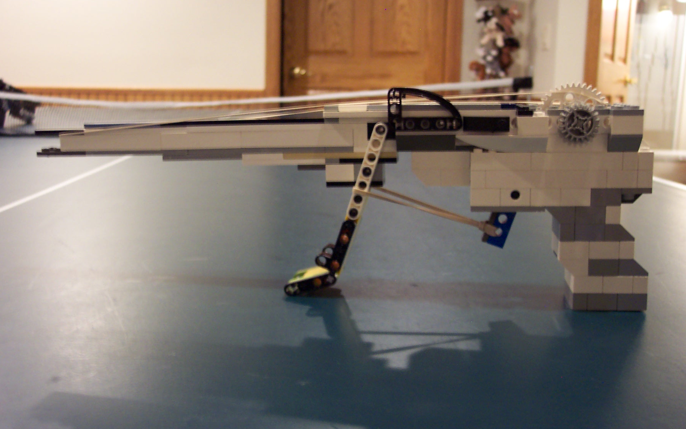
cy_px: 225
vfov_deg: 32.8
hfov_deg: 50.4
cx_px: 344
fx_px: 729
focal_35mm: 39
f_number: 2.8
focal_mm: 8
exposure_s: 1/10
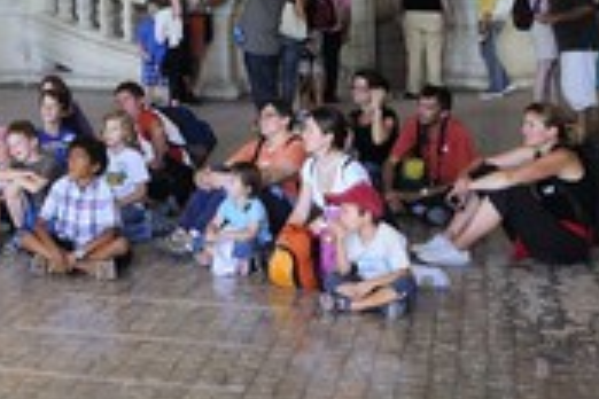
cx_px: 28
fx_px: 1248
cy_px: -17
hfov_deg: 25.9
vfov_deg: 17.7
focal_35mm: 75
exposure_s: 1/60
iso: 800
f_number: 5
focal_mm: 31
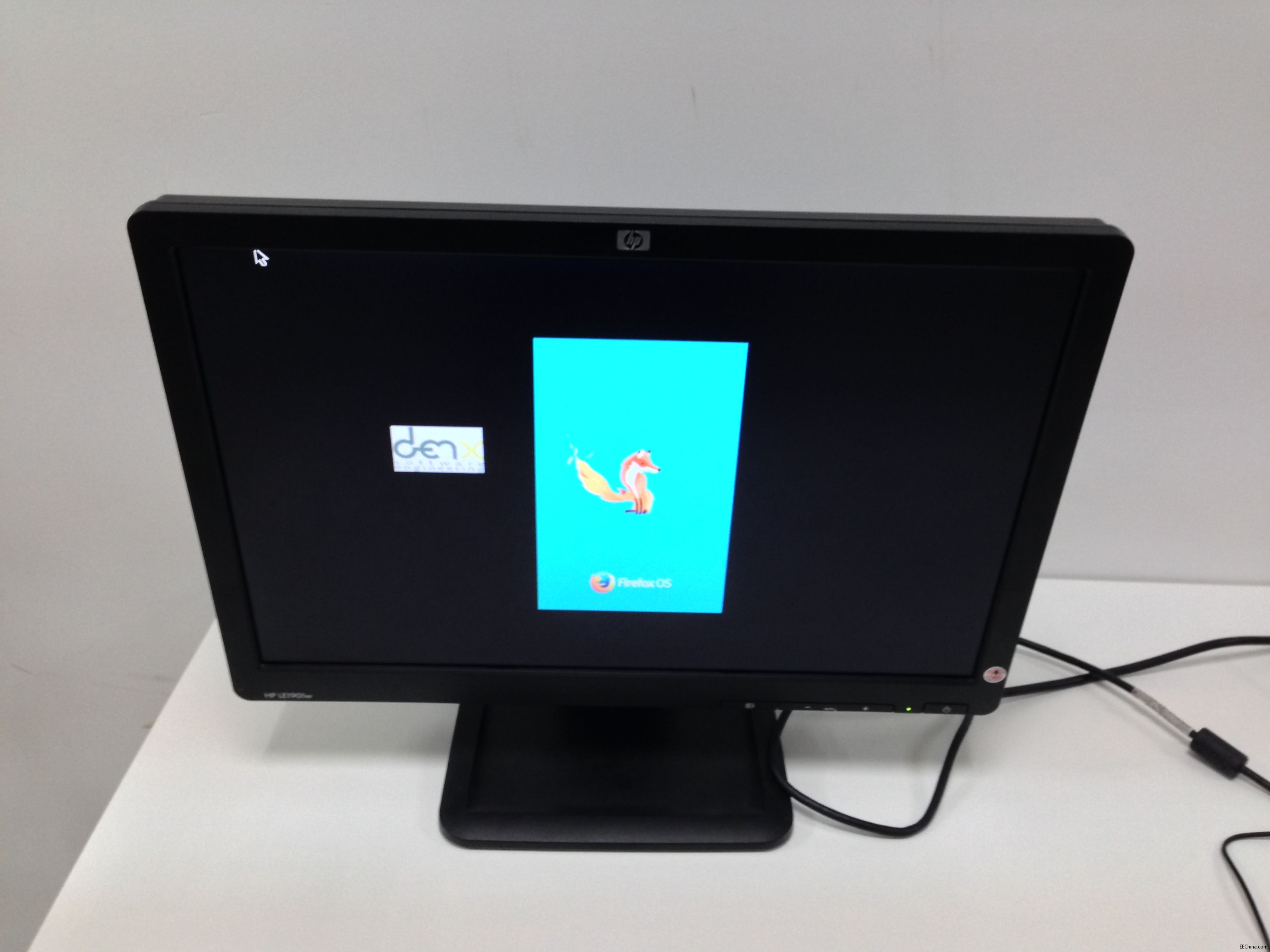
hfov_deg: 55.4
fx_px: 1211
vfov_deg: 42.9
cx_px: 635
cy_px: 476
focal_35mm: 33
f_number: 2.4
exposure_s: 1/20
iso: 160
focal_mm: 4.12
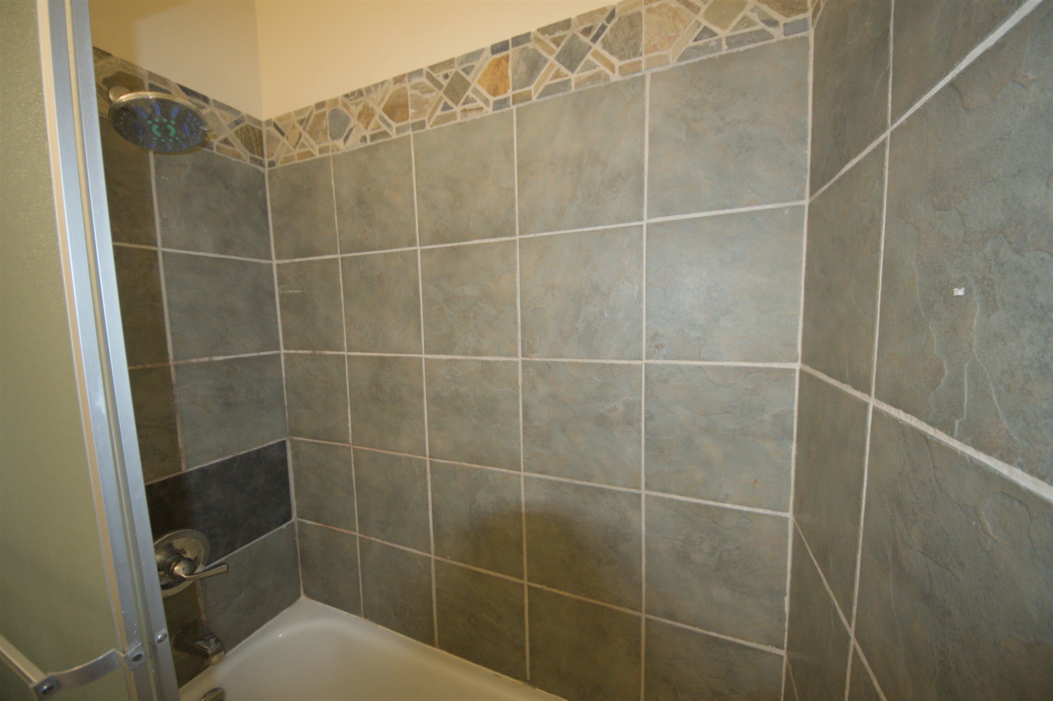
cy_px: 350
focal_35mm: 12
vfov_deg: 89.9
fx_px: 351
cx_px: 526
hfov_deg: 112.6
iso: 1800
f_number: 4.5
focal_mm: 8
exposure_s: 1/60
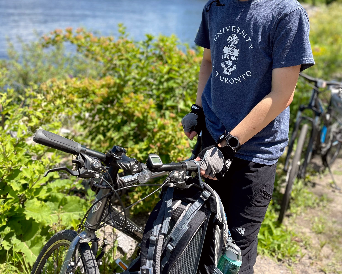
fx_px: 344
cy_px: 59
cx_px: 171
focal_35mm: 34
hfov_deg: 52.8
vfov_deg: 41.7
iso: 32
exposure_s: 1/1715
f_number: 1.6
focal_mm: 4.2
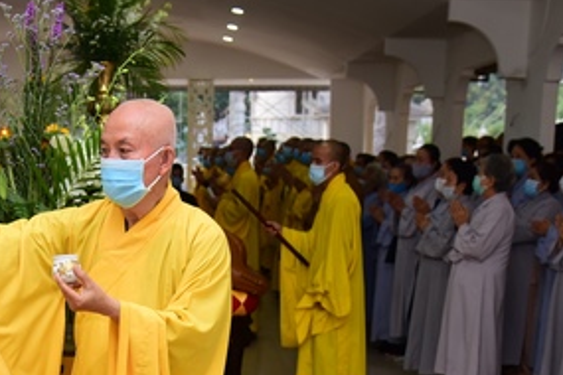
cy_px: 382
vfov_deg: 18.2
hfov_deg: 27.3
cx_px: 142
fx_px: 1142
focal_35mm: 73
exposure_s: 1/125
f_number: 4.5
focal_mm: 32
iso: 640
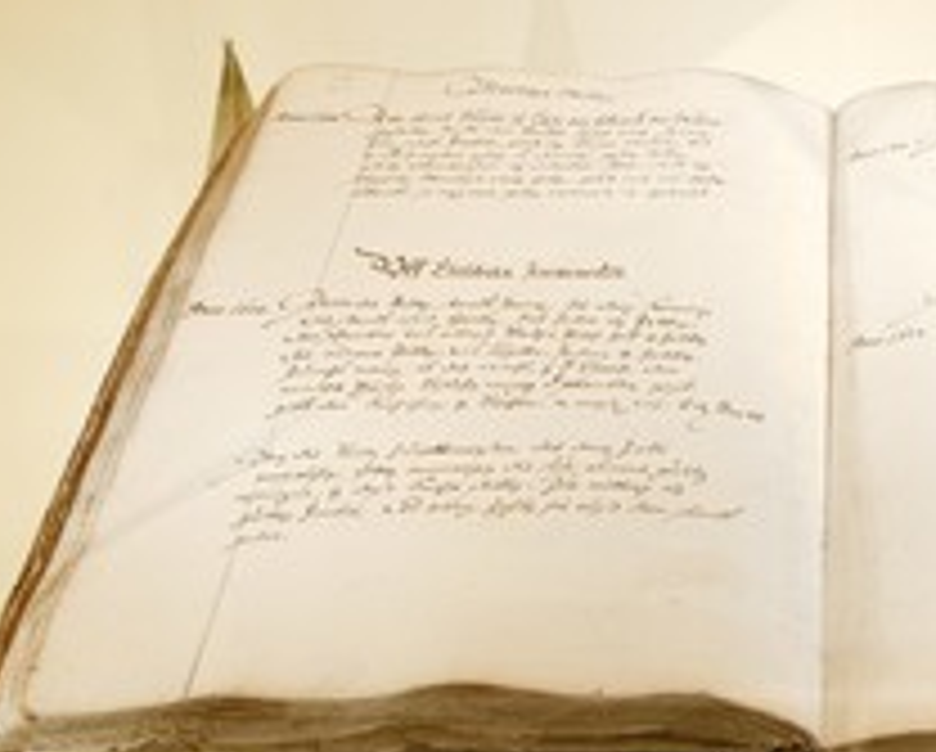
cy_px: 482
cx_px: 848
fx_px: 1997
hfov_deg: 25.5
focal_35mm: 72
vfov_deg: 21.3
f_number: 14
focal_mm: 38
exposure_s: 1/25
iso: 1600
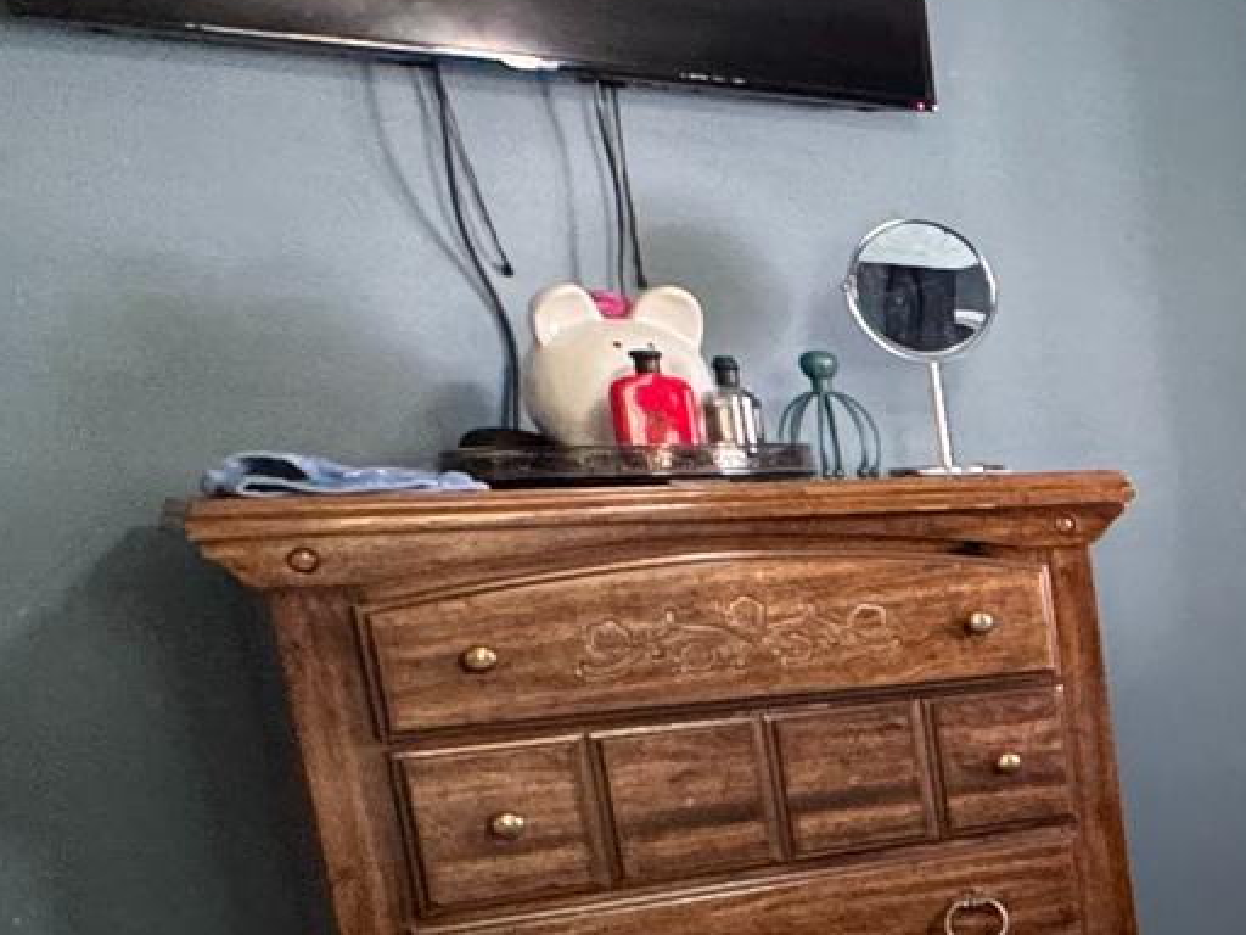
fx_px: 2016
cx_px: 1976
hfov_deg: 24.5
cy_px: 898
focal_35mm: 56
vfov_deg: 25.1
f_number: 2.2
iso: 500
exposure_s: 1/60
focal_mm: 2.22
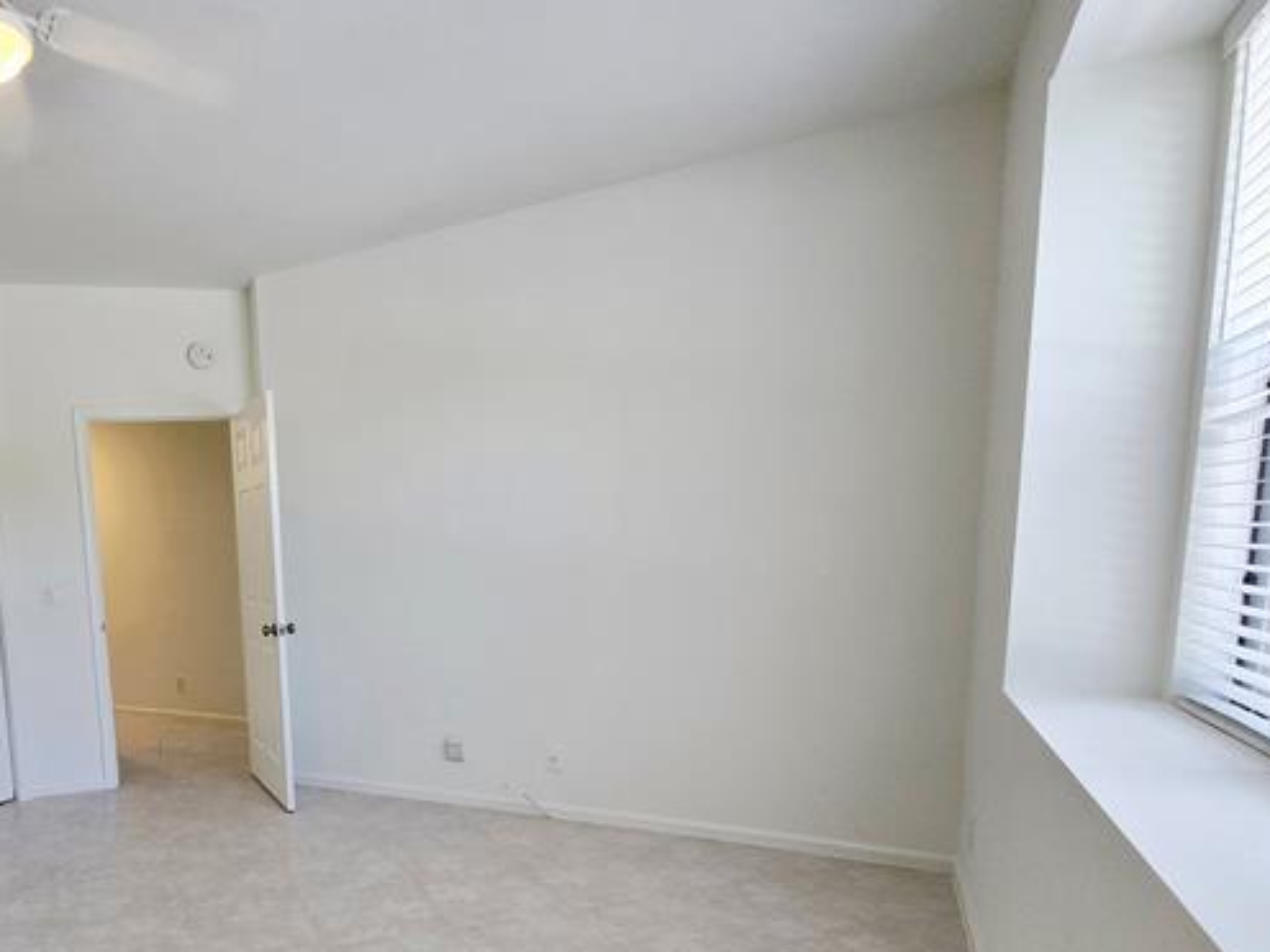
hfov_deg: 74.9
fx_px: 770
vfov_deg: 61.2
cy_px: 667
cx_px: 362
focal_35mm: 21
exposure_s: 1/120
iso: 80
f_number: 2.2
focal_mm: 2.2
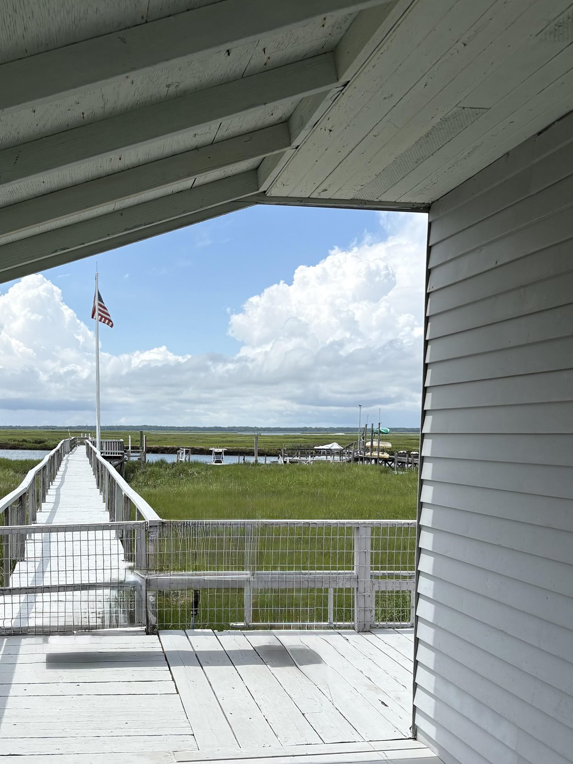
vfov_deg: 50.8
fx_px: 795
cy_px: 484
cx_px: 191
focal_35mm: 36
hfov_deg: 39.2
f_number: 1.6
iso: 50
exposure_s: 1/5348
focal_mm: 5.96
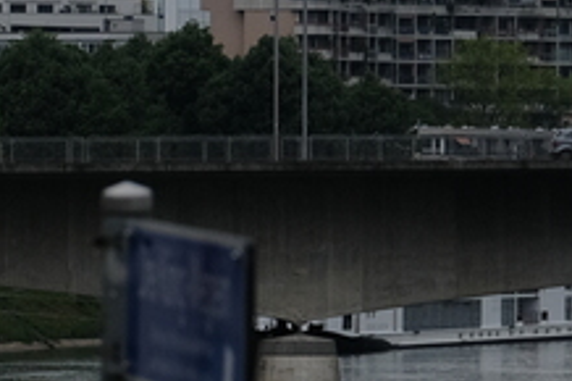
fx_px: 7843
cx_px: 585
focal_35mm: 494
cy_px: -122
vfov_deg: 2.8
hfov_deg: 4.2
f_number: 5.6
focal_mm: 70
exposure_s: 1/3200
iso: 640
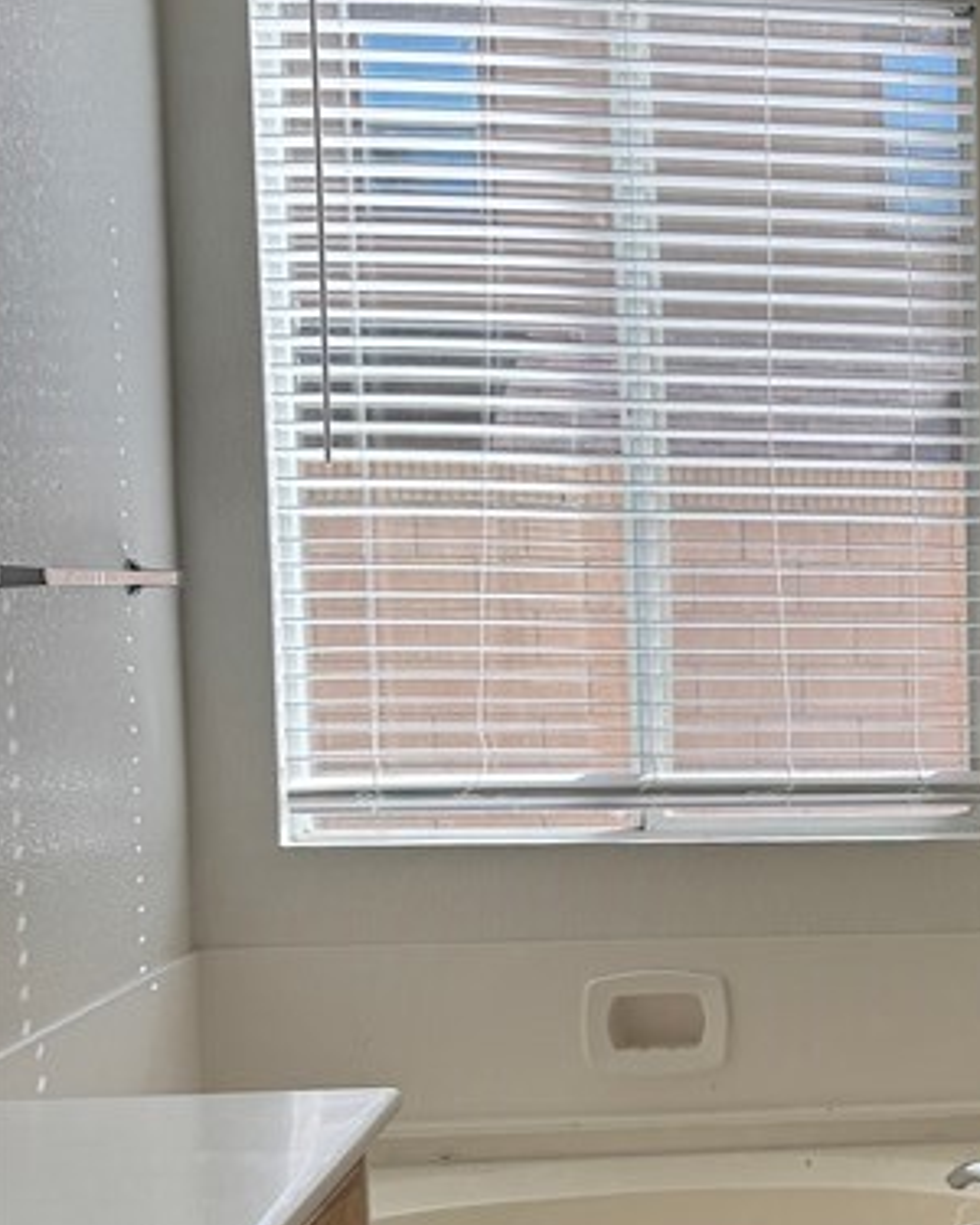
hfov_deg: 21.7
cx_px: 1238
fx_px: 2320
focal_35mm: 64
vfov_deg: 29.3
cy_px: 859
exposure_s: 1/707
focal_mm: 6.76
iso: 80
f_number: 1.78
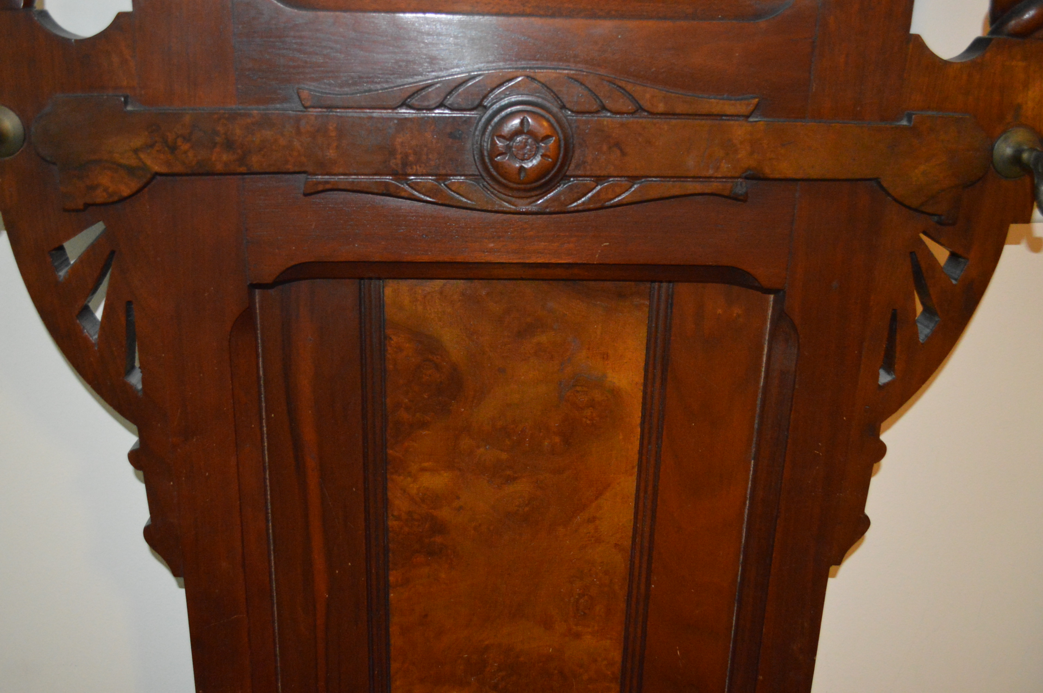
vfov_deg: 39.9
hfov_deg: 57.3
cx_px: 522
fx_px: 955
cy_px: 346
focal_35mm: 33
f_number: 4
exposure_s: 1/60
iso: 3200
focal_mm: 22
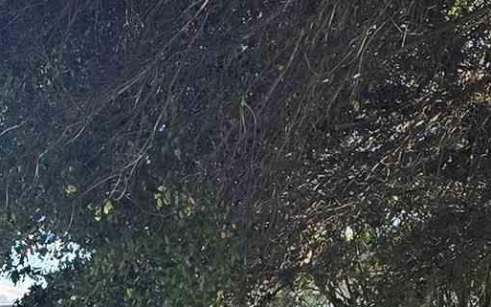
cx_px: 33
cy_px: 612
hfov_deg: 14.2
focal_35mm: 146
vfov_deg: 8.5
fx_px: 1954
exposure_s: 1/276
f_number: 1.7
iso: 12
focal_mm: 6.3
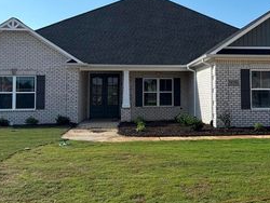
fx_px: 375
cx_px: 191
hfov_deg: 38.9
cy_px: 66
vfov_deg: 30.1
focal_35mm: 48
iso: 80
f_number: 1.78
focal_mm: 6.76
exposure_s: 1/4673
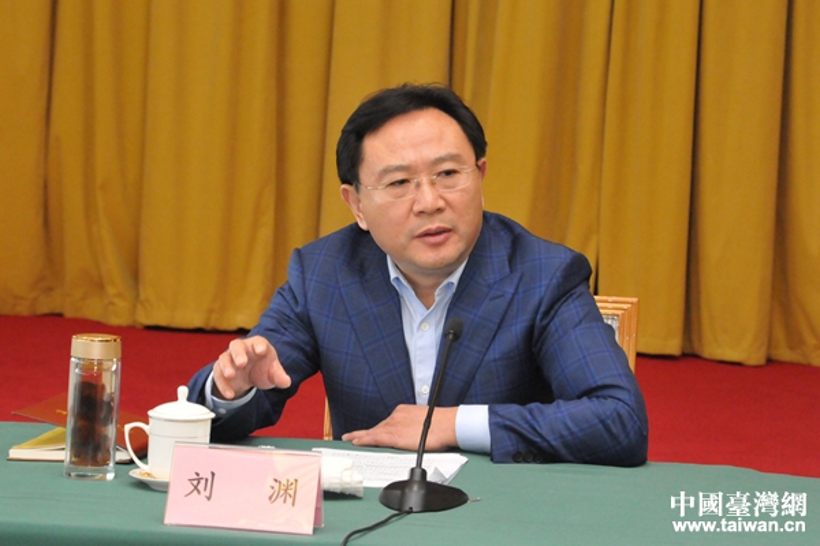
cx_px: 410
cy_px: 273
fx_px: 2562
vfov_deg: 12.2
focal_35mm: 112
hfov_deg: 18.2
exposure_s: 1/60
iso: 2800
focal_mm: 75
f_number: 8
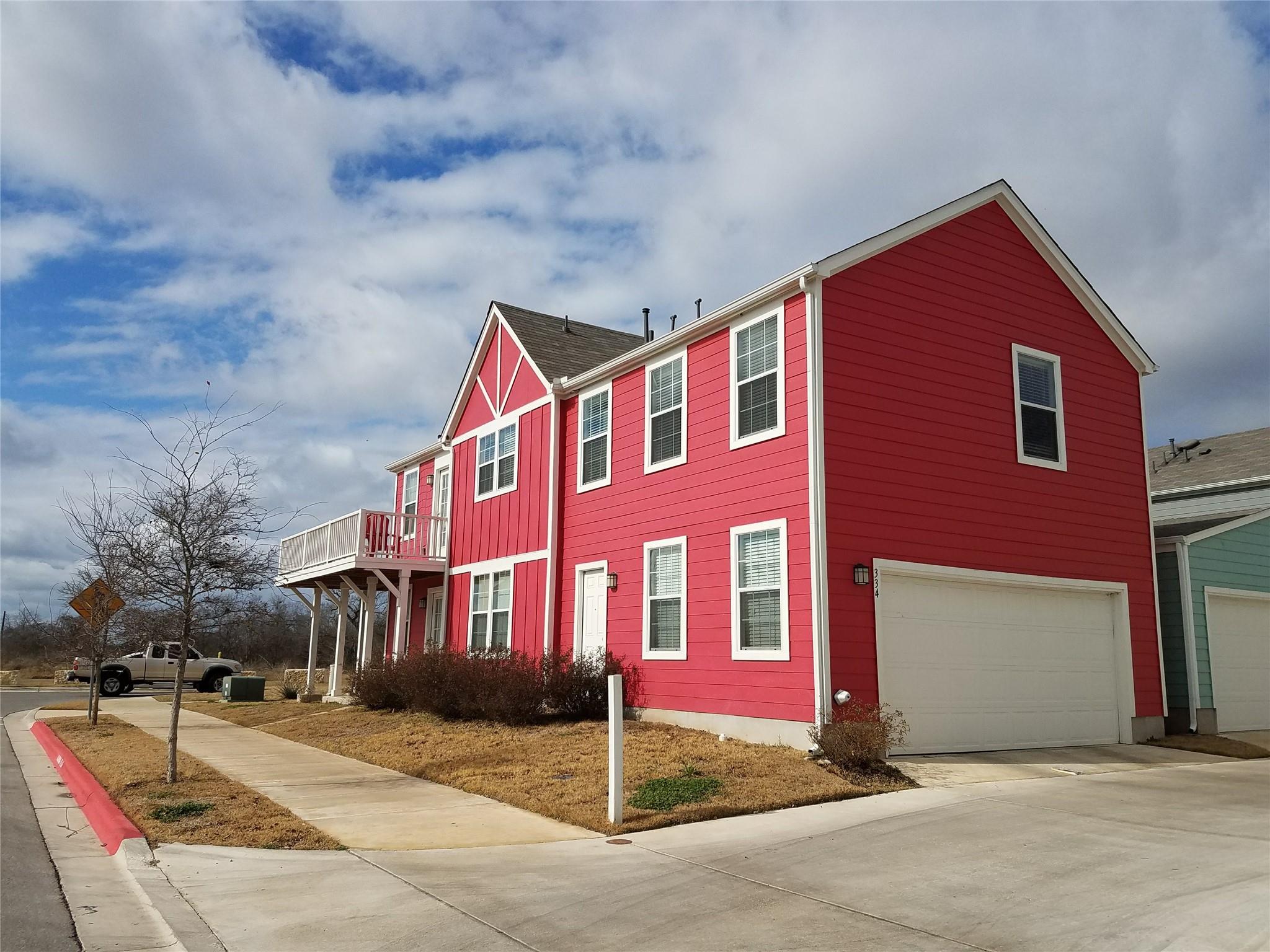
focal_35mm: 26
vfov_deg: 53.1
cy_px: 476
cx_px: 635
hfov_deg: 67.3
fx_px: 954
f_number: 1.7
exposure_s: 1/4112
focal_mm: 4.2
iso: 40
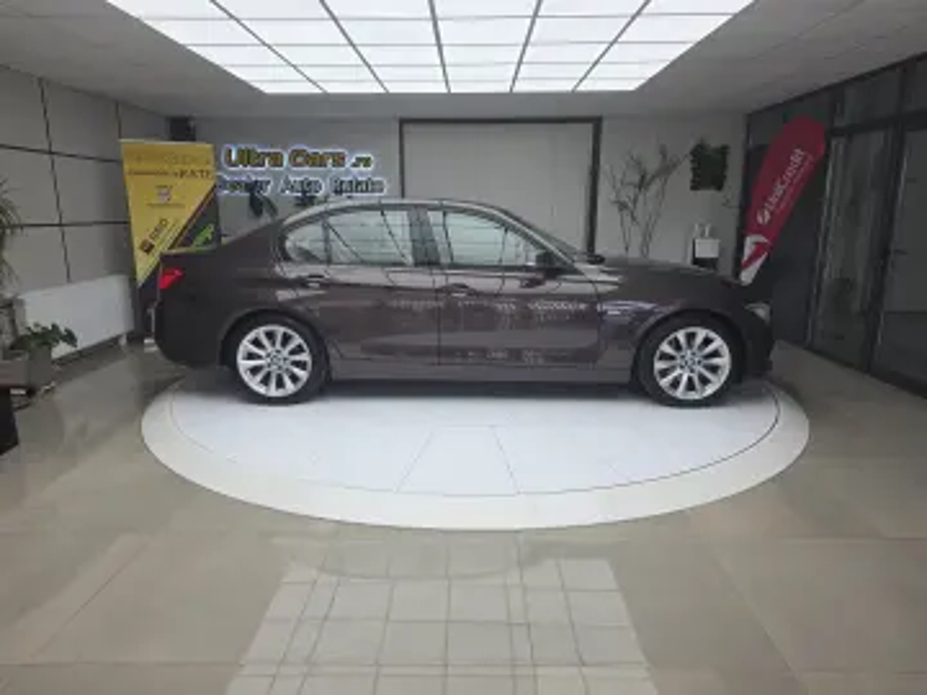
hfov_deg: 73.9
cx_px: 464
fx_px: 616
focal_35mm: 23
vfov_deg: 58.9
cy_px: 348
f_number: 1.7
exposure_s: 1/111
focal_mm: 6.25
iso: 12
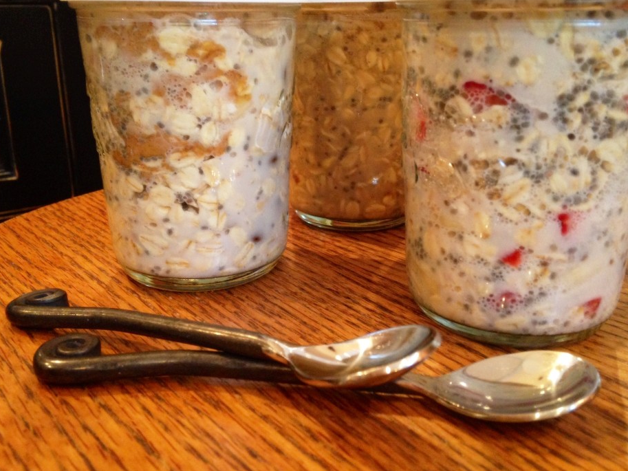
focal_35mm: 37
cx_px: 320
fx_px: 671
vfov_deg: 38.6
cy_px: 209
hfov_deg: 50.1
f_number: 2.4
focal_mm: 4.12
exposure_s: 1/20
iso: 250
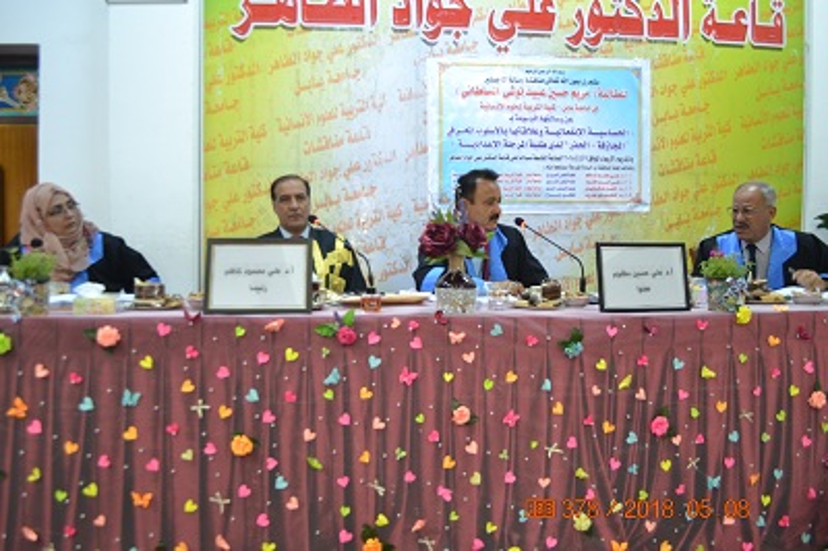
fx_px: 620
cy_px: 276
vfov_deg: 47.9
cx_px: 414
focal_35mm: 27
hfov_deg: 67.4
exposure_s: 1/20
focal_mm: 18
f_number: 3.5
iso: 400
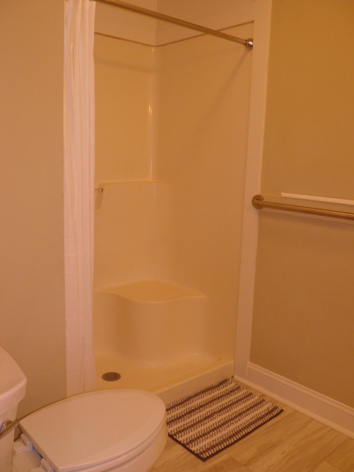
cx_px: 177
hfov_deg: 46.8
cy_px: 236
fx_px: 409
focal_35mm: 30
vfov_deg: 60.0
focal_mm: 5.5
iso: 100
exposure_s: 1/40
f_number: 3
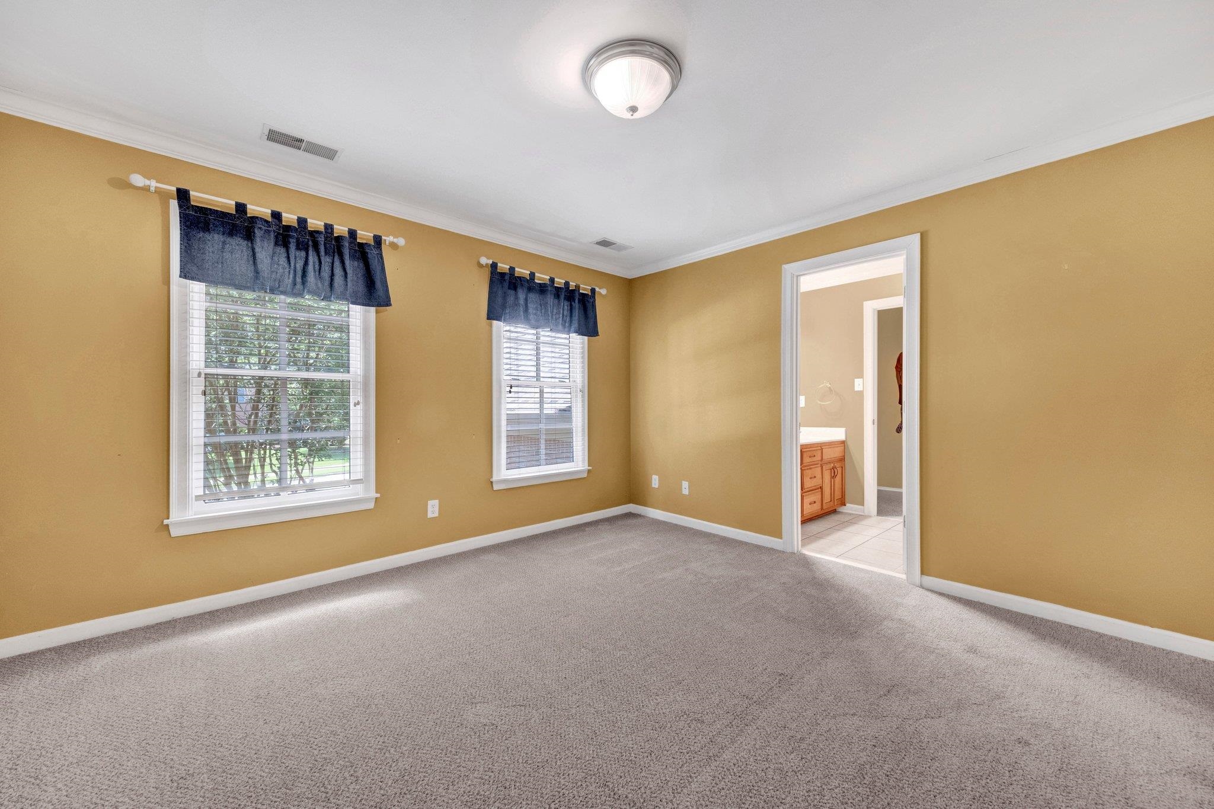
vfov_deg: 85.4
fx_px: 438
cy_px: 404
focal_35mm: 13
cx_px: 607
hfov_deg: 108.3
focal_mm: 8.9
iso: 400
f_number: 7.1
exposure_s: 1/9
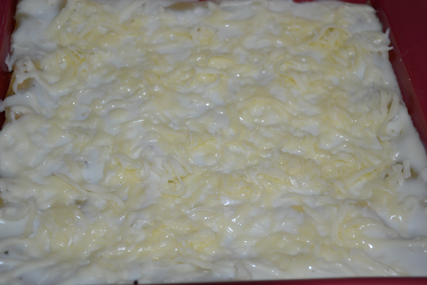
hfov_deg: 31.9
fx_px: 747
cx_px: 214
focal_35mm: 63
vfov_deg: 21.6
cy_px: 142
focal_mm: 42
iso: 320
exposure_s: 1/60
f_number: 4.5
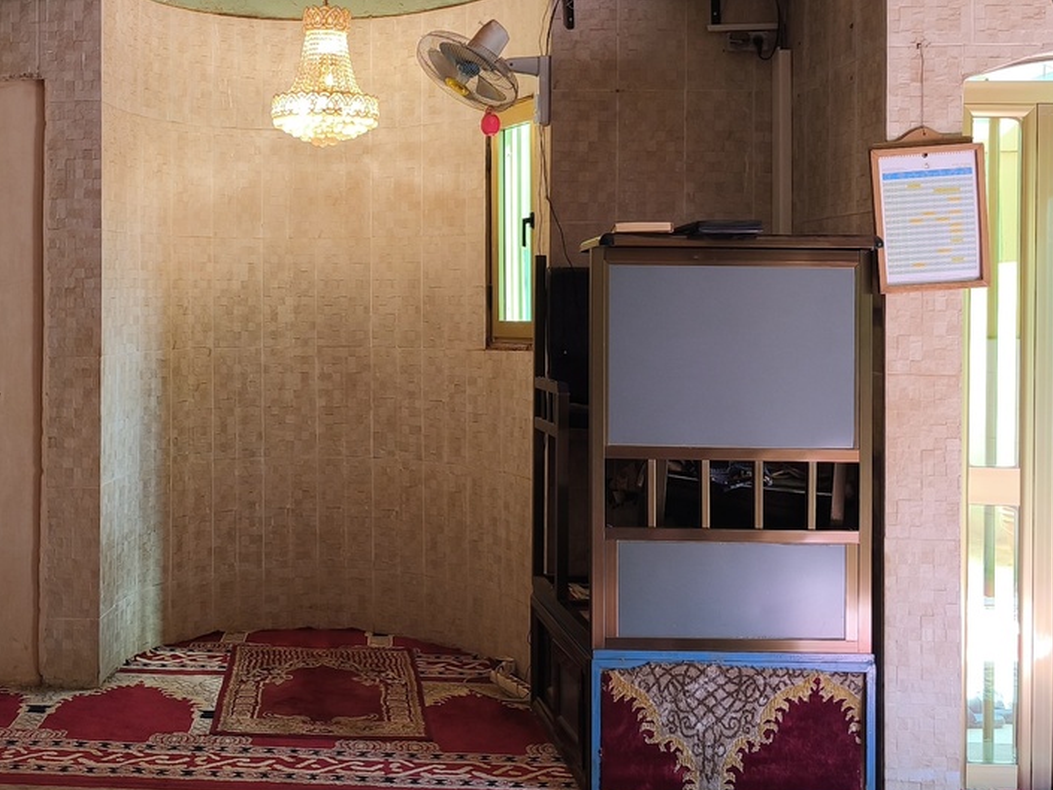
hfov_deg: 39.1
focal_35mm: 47
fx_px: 1430
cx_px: 236
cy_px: 278
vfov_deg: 30.7
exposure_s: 1/100
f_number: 1.6
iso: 160
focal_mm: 6.57
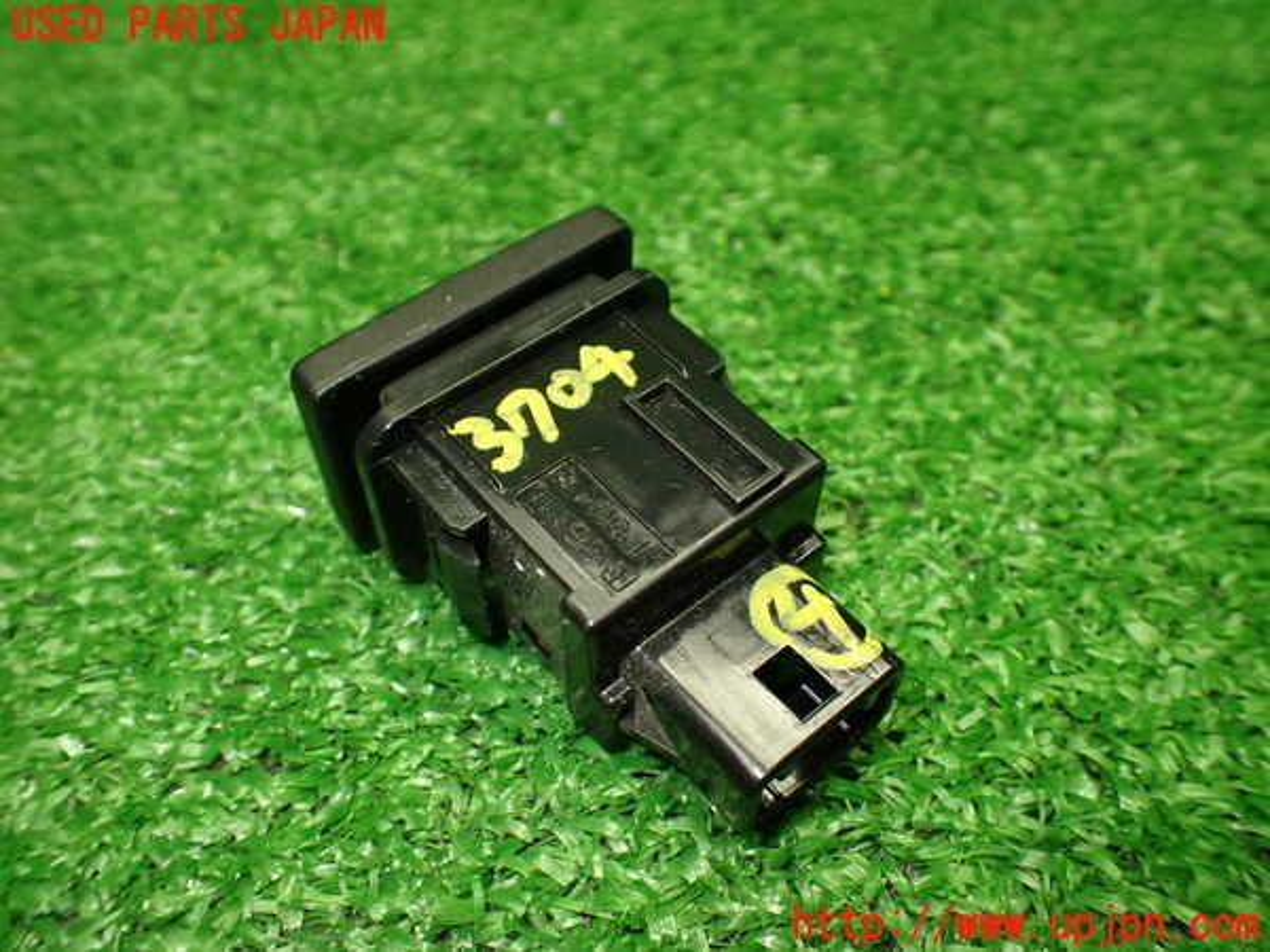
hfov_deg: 60.0
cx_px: 635
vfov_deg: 46.8
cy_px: 476
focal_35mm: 30
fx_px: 1101
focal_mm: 5.4
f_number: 2.3
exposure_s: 1/125
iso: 400
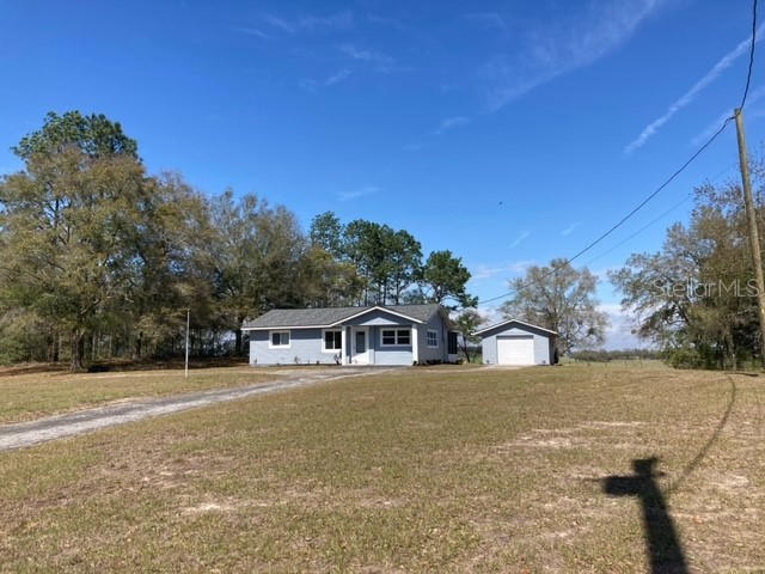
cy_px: 287
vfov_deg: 49.7
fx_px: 619
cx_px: 382
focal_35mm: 28
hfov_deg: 63.4
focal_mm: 3.99
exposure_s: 1/2183
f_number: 1.8
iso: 20
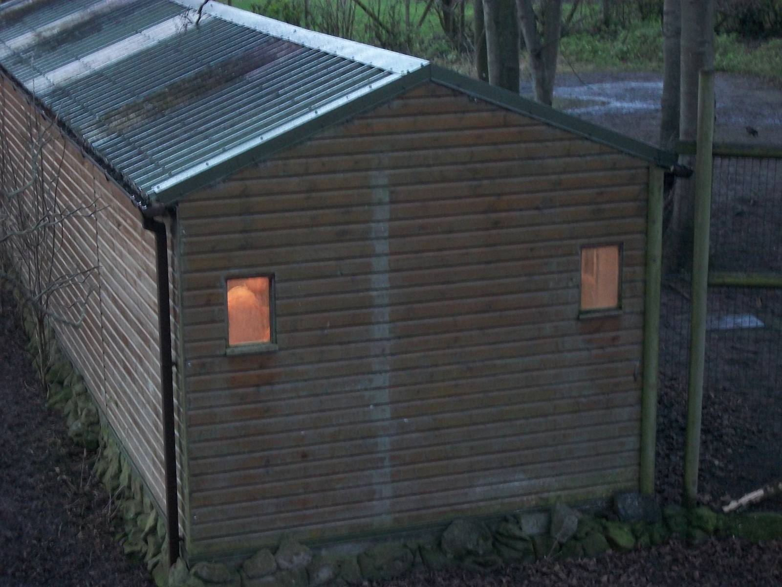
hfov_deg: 25.3
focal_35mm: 77
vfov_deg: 19.1
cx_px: 391
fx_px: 1739
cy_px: 294
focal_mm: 13.7
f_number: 4.6
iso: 220
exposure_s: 1/8
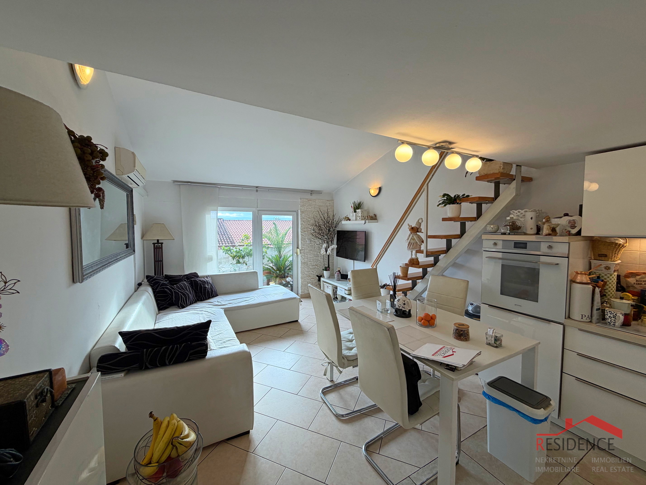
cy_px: 242
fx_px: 261
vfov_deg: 85.7
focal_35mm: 14
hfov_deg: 102.1
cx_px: 323
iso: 32
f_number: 2.2
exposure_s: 1/100
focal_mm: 2.22
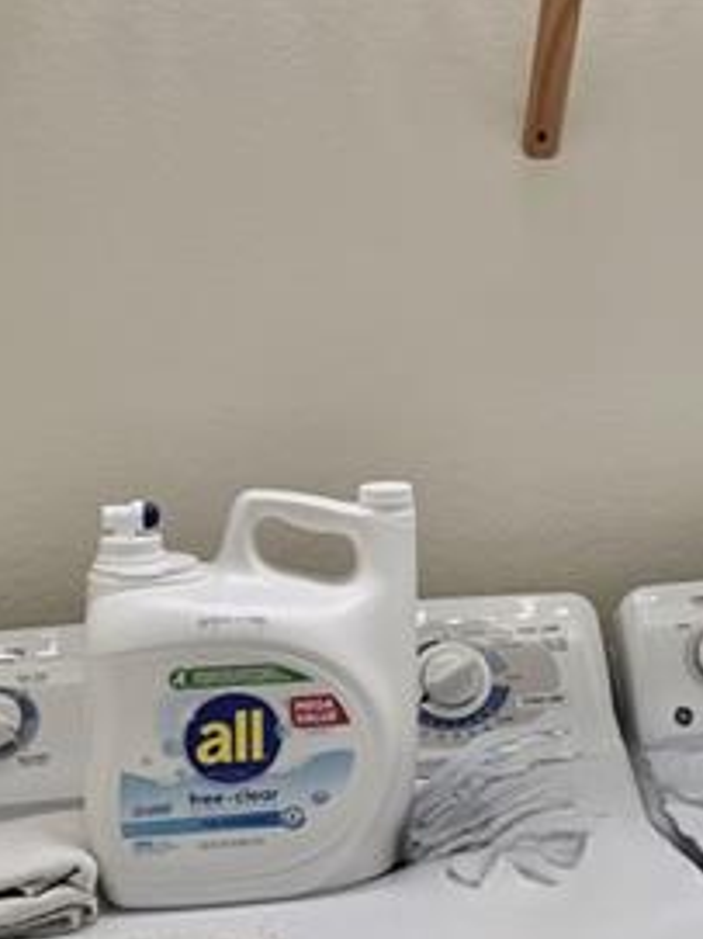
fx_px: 1843
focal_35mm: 68
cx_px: 762
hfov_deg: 20.6
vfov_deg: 28.6
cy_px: 430
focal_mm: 6.76
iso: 64
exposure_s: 1/120
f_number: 1.78
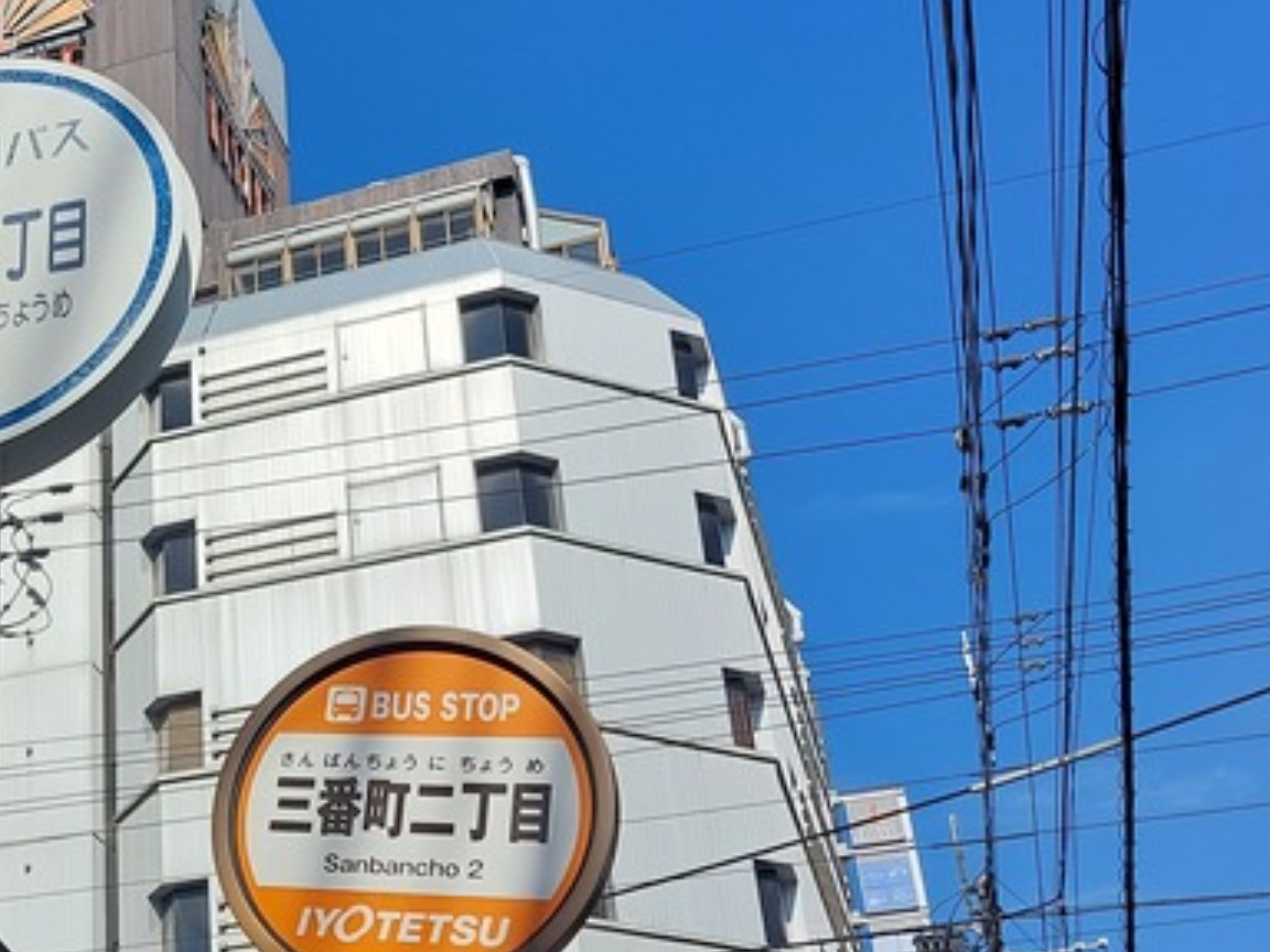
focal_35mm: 60
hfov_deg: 30.5
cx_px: 76
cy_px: 592
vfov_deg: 24.4
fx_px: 2201
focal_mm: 5.23
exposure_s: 1/1688
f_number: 1.8
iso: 25
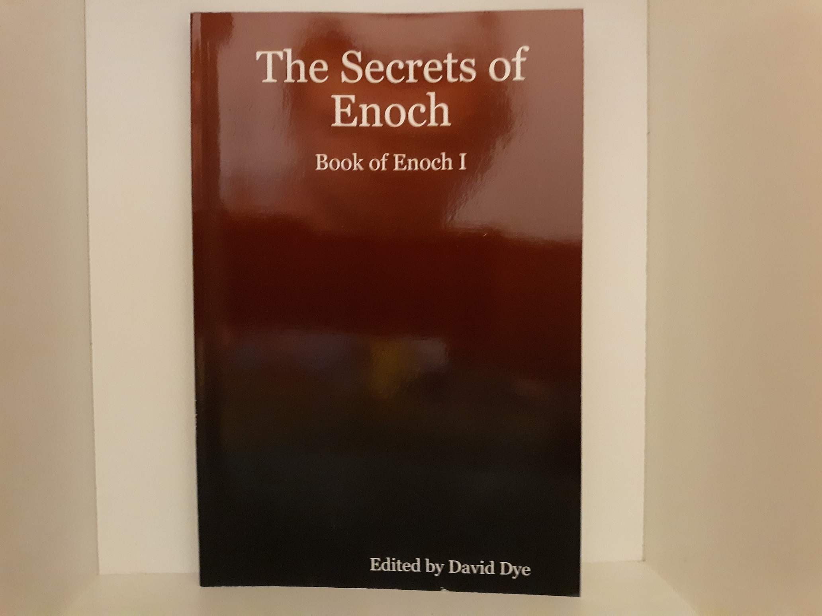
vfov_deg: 49.7
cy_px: 308
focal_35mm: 28
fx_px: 665
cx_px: 411
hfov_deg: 63.4
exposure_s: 1/17
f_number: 1.7
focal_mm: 3.7
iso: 800
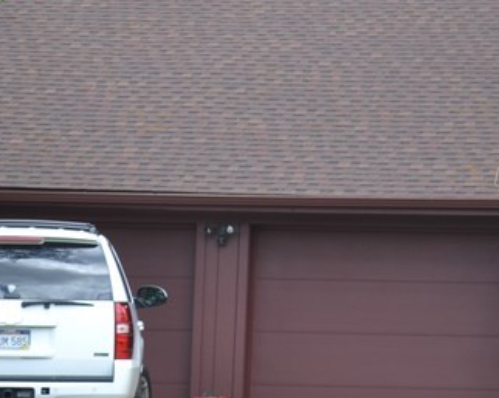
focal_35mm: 190
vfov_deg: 8.1
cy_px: 125
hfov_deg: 10.0
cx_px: 595
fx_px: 2803
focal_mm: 40
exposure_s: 1/125
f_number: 5.6
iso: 100
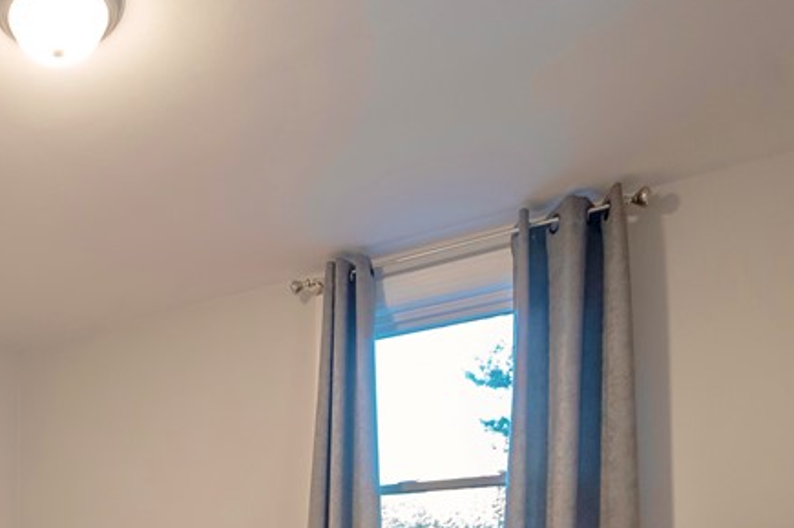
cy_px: 593
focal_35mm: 35
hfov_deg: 47.1
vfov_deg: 32.7
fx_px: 771
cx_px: 34
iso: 3200
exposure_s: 1/40
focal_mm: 14
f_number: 6.3
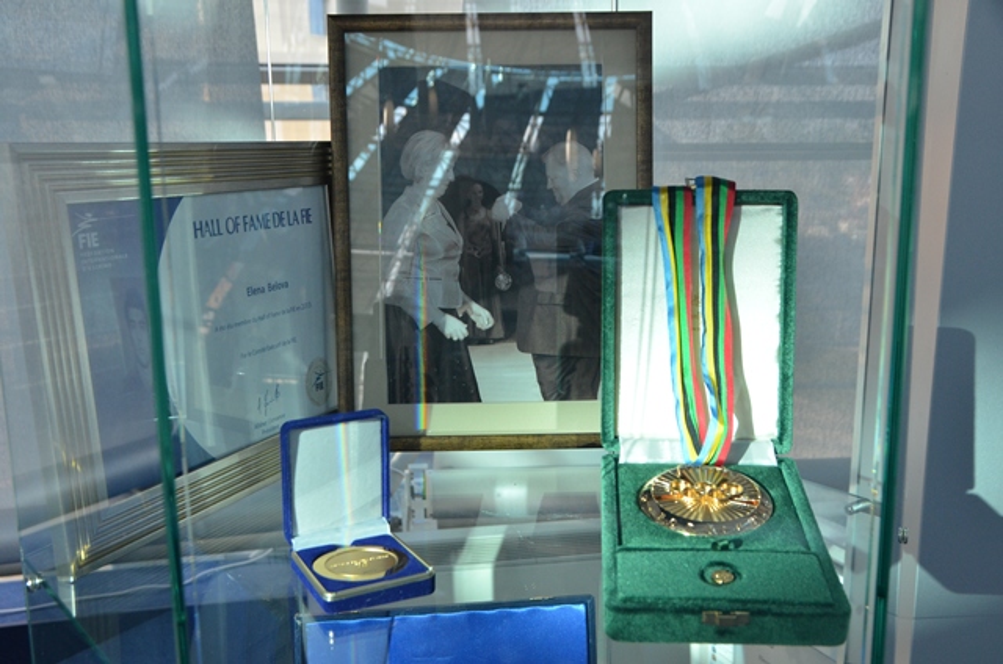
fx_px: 1001
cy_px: 332
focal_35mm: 36
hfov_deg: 53.2
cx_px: 502
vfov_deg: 36.7
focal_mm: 24
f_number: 6.3
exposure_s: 1/160
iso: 800
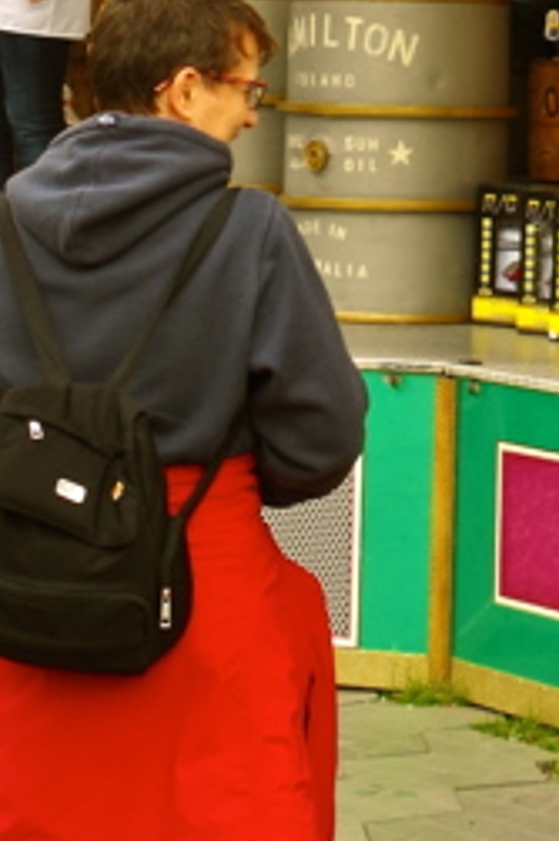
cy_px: -372
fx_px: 3988
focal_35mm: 171
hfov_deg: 8.0
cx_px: 572
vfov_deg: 11.6
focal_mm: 28.13
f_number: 9
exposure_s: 1/160
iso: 200
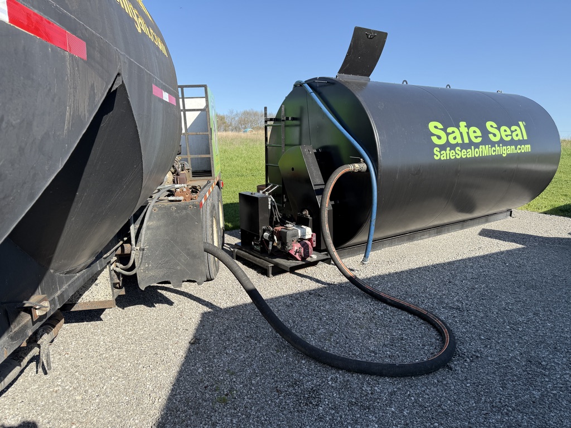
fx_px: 396
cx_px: 286
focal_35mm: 24
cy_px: 214
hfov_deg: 71.6
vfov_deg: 56.8
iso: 80
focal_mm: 6.76
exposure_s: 1/2053
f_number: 1.78
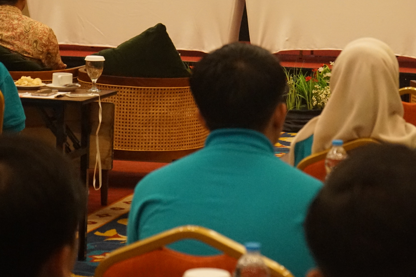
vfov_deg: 9.8
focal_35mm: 140
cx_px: 332
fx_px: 1618
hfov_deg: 14.6
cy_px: 27
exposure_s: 1/160
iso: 5000
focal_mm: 63
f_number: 5.6
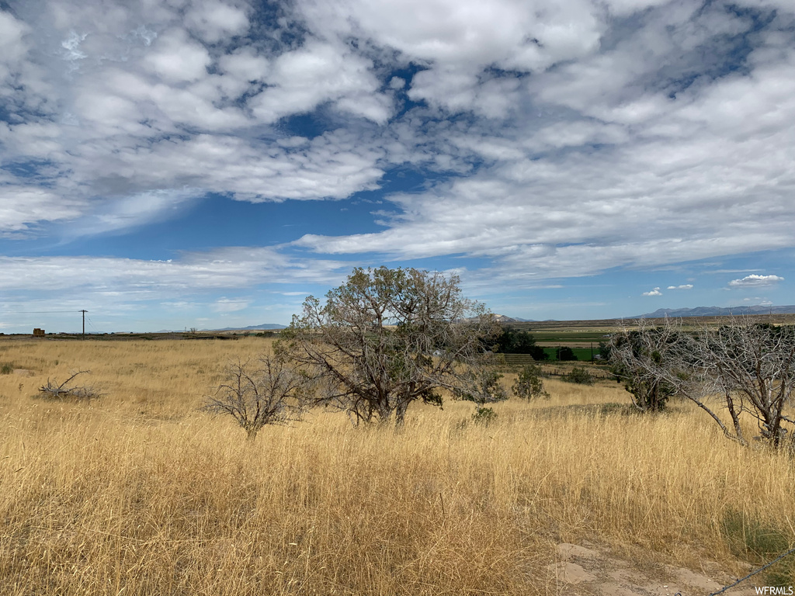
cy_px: 298
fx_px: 597
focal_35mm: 26
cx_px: 398
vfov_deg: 53.1
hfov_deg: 67.3
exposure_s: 1/5714
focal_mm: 4.25
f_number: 1.8
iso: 25
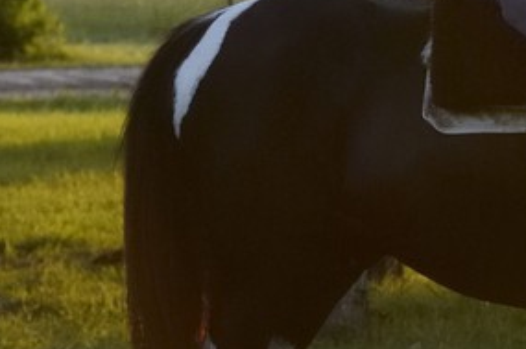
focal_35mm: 702
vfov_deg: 2.0
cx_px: 1410
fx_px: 10240
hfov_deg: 2.9
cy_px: -6
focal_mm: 125
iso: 1600
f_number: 9
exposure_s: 1/500
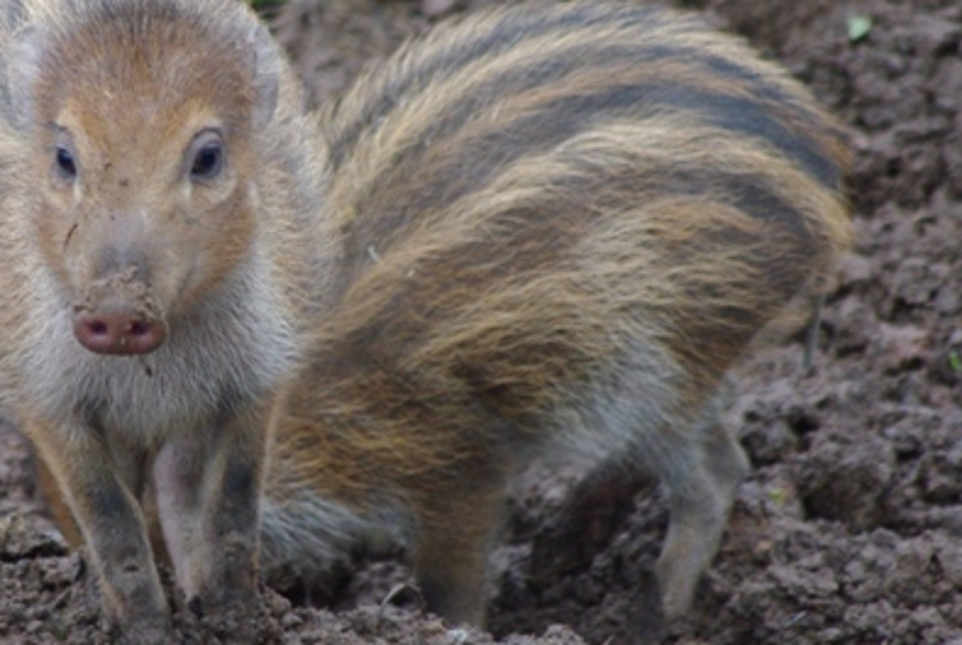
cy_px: 301
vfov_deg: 2.0
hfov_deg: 2.9
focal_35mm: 700
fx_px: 18733
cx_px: 210
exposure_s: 1/90
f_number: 5.6
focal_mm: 230
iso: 800
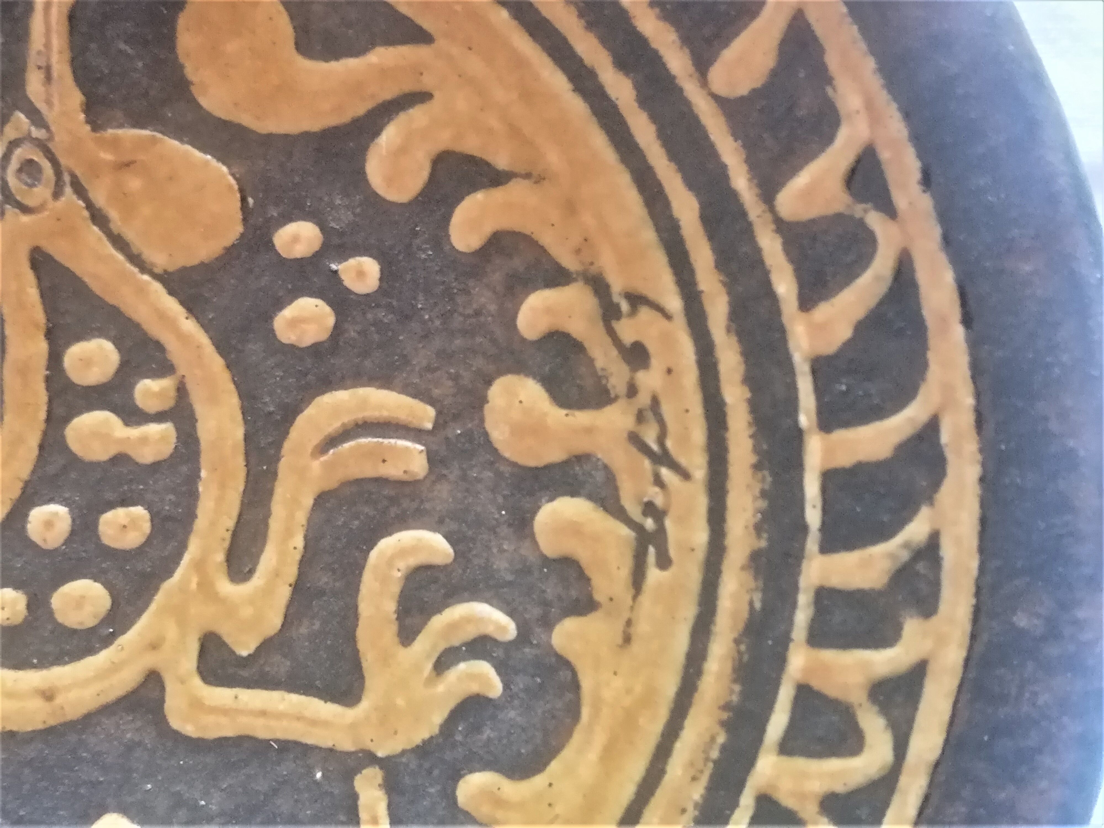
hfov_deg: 36.8
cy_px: 414
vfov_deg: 28.0
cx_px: 552
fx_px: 1658
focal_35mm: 52
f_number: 1.8
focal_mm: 5.4
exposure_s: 1/25
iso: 800
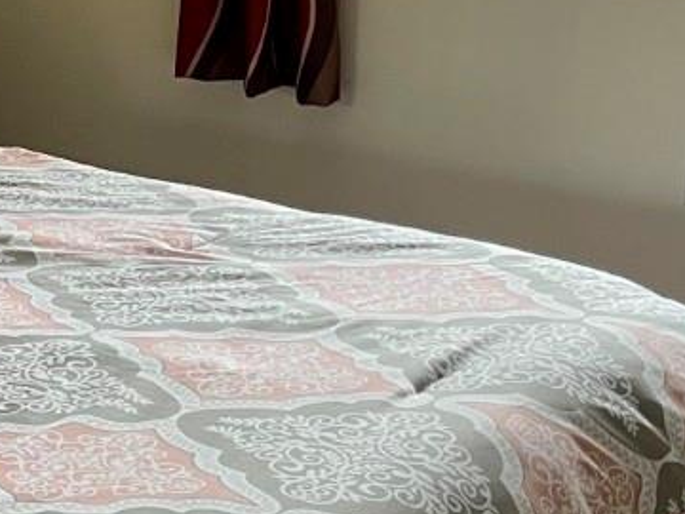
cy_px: -30
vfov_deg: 14.0
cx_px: -272
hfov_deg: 17.4
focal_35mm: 104
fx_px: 2058
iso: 125
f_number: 1.6
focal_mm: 4.2
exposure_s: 1/60
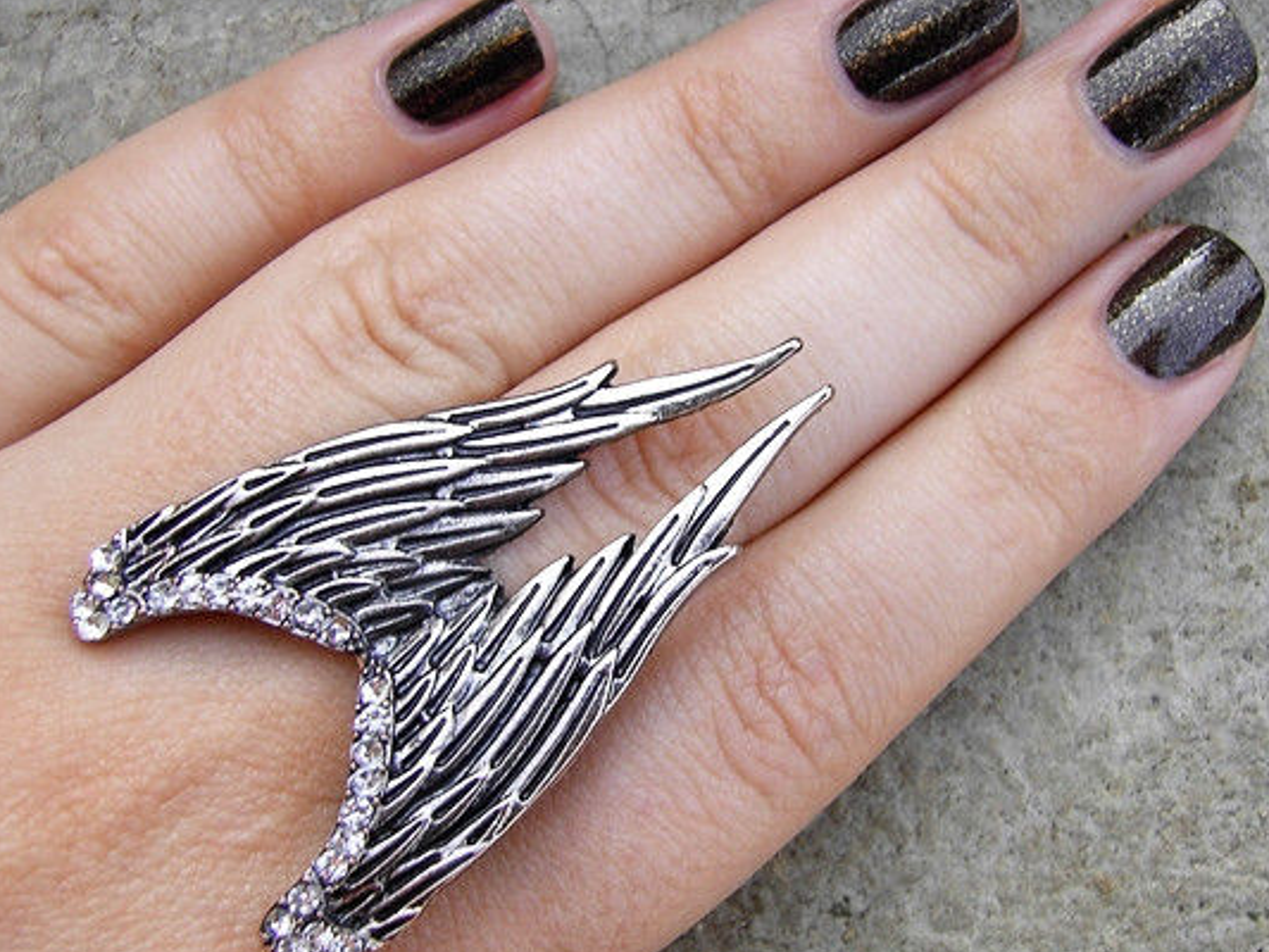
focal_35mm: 42
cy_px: 452
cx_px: 659
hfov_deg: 44.8
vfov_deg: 34.4
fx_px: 1540
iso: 50
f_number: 3.5
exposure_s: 1/64
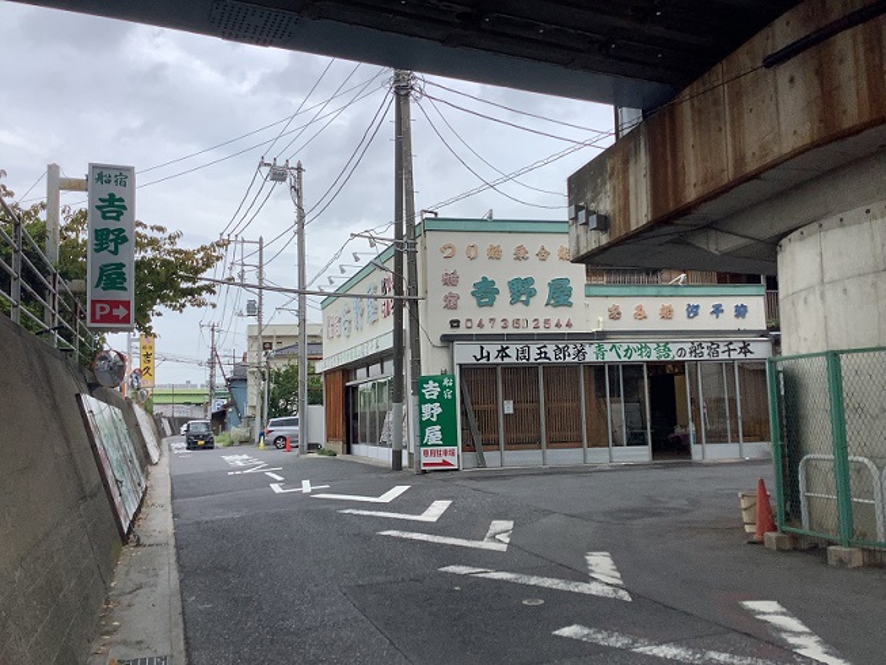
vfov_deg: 45.5
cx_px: 443
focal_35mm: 31
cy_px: 332
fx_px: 794
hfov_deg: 58.3
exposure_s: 1/926
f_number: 2.4
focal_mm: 3.3
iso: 25
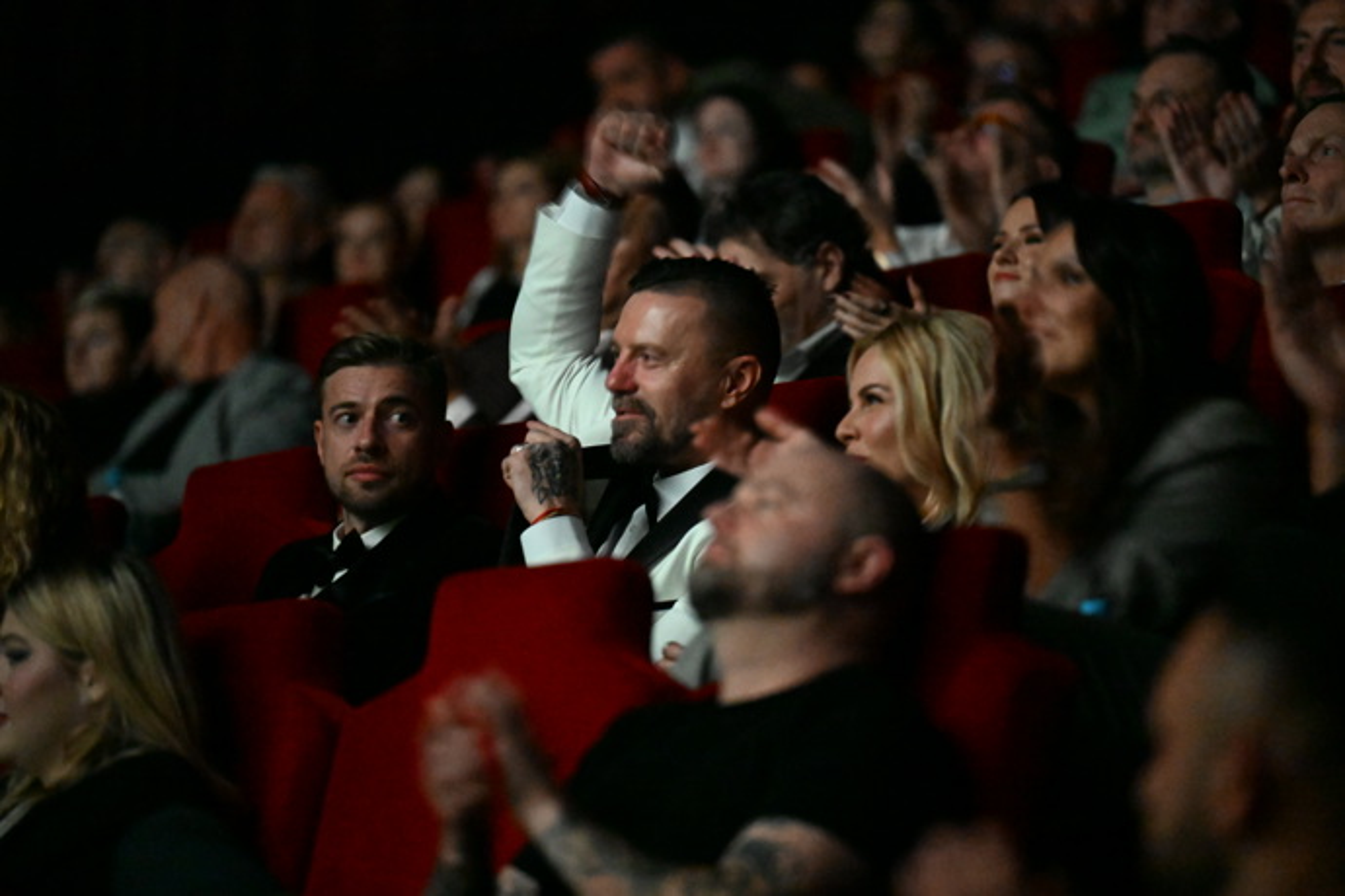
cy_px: 448
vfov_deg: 6.9
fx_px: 7472
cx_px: 672
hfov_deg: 10.3
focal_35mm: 200
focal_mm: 200
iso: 25600
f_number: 2.8
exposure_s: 1/20
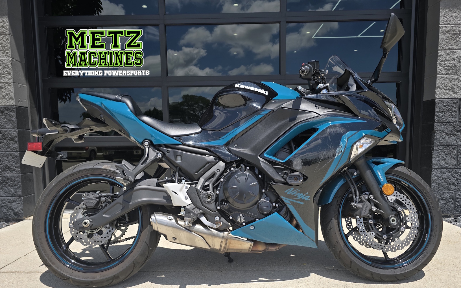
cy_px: 176
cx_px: 226
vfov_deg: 48.9
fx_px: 314
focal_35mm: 25
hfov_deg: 72.5
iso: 12
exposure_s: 1/626
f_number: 1.7
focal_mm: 6.3
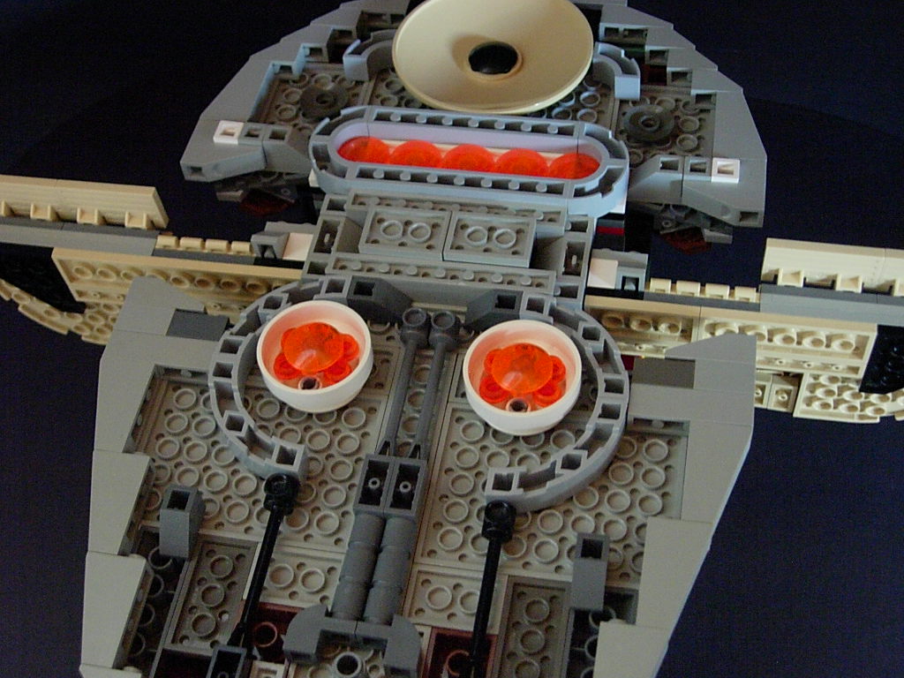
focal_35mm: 51
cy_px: 339
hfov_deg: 37.5
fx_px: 1332
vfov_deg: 28.6
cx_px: 452
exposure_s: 1/10.6
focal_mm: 10.6
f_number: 3.2
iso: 400
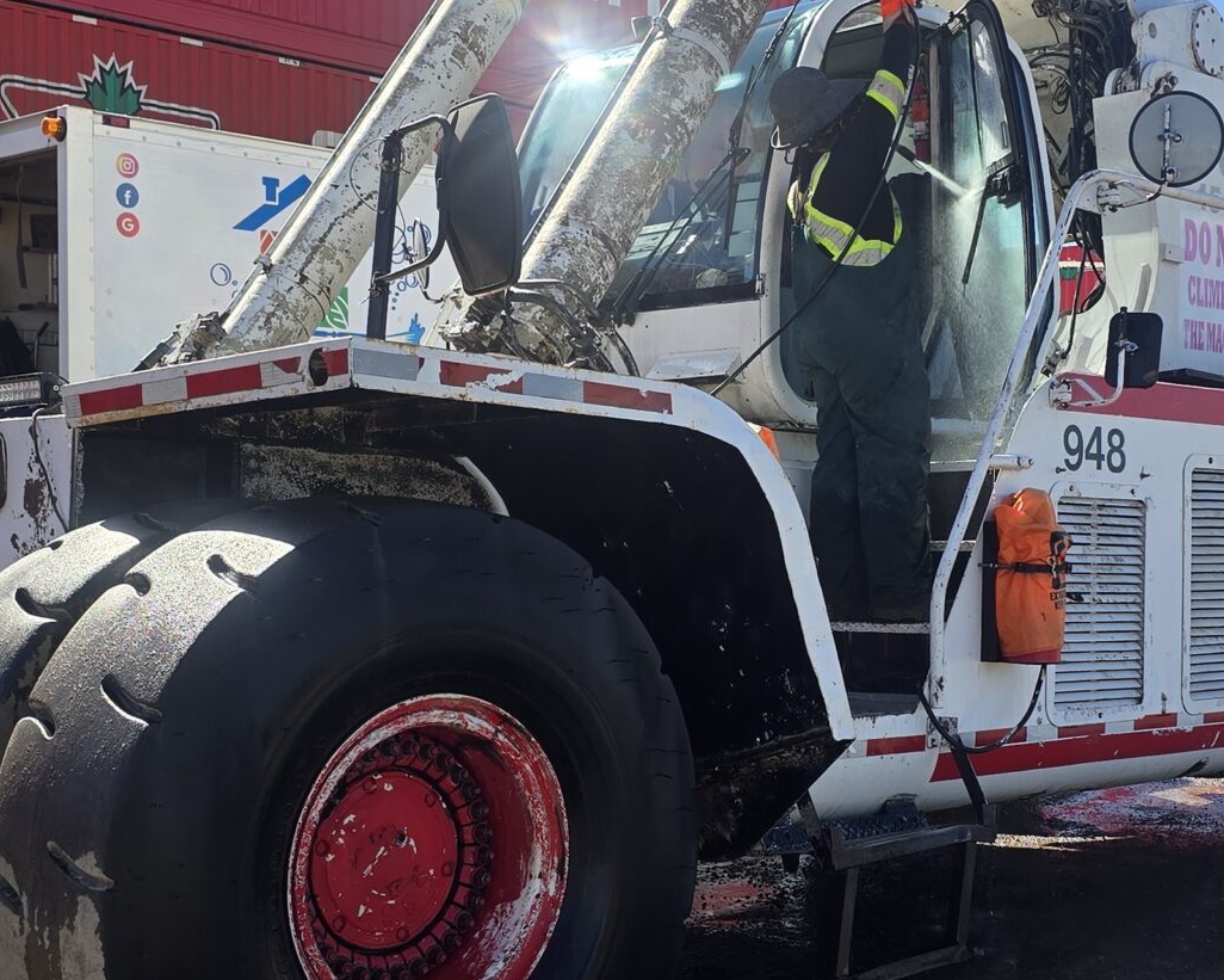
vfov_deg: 27.1
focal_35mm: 56
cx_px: 750
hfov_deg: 33.4
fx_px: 2029
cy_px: 604
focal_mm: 6.3
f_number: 1.7
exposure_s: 1/470
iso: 12
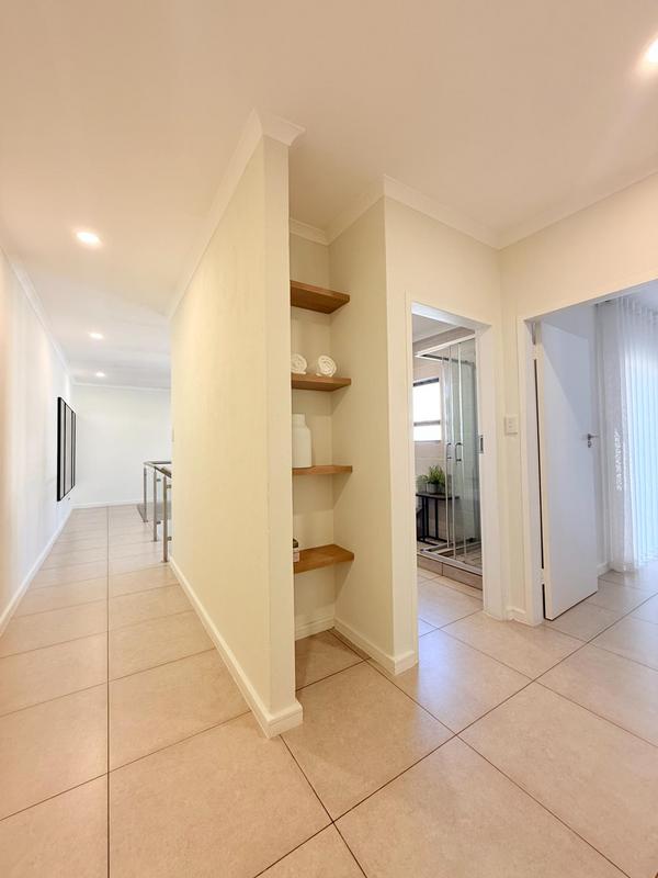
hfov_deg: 85.7
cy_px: 439
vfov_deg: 102.1
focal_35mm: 14
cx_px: 329
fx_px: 355
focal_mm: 2.22
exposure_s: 1/99
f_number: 2.2
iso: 100
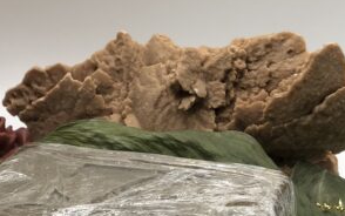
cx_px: 14
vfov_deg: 8.7
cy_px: 70
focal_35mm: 150
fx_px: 1411
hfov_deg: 13.8
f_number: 2.4
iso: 16
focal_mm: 6
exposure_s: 1/64
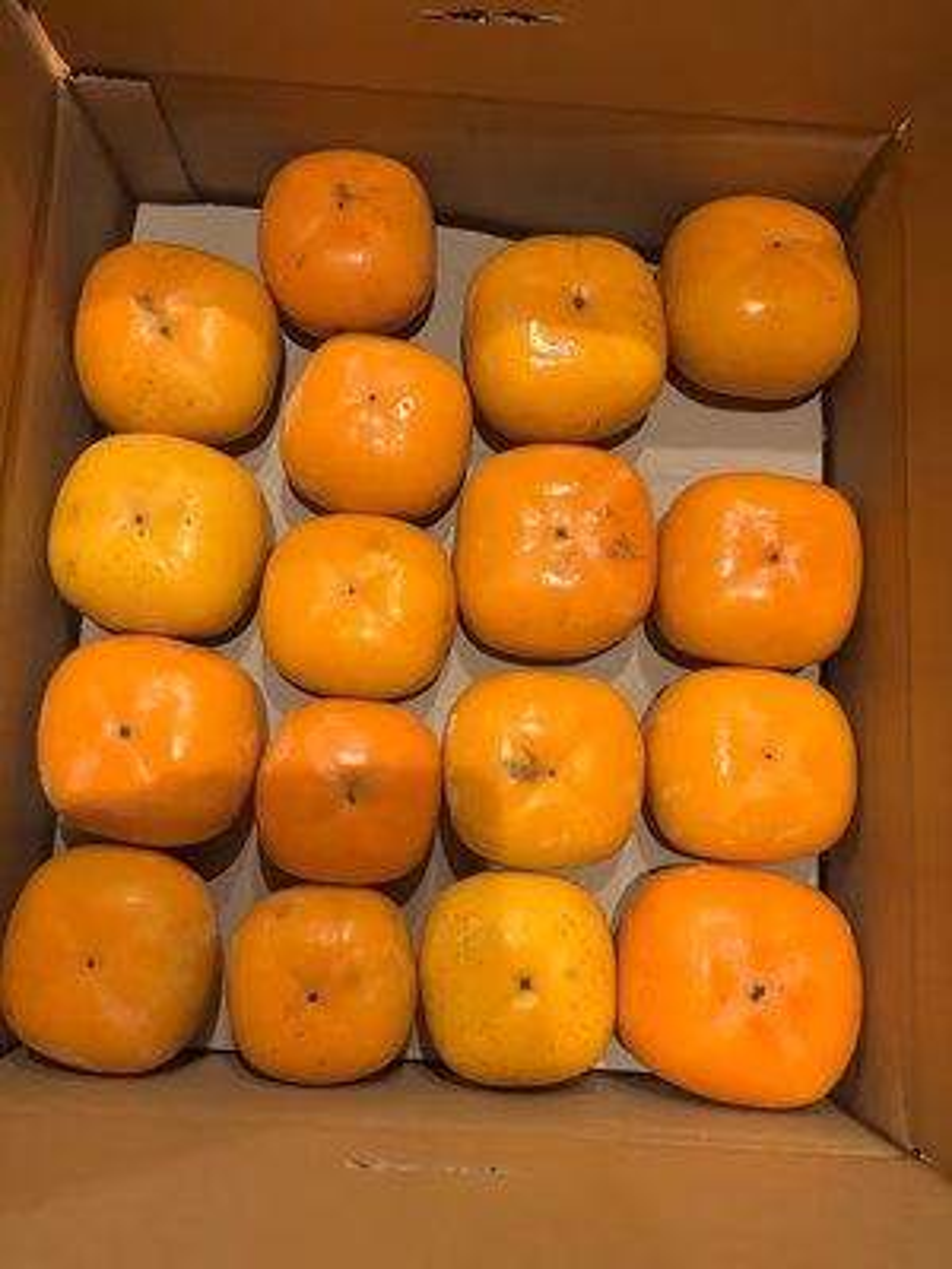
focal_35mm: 26
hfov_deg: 53.1
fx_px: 953
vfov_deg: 67.3
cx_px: 476
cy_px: 634
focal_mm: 5.96
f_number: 1.6
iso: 500
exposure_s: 1/60
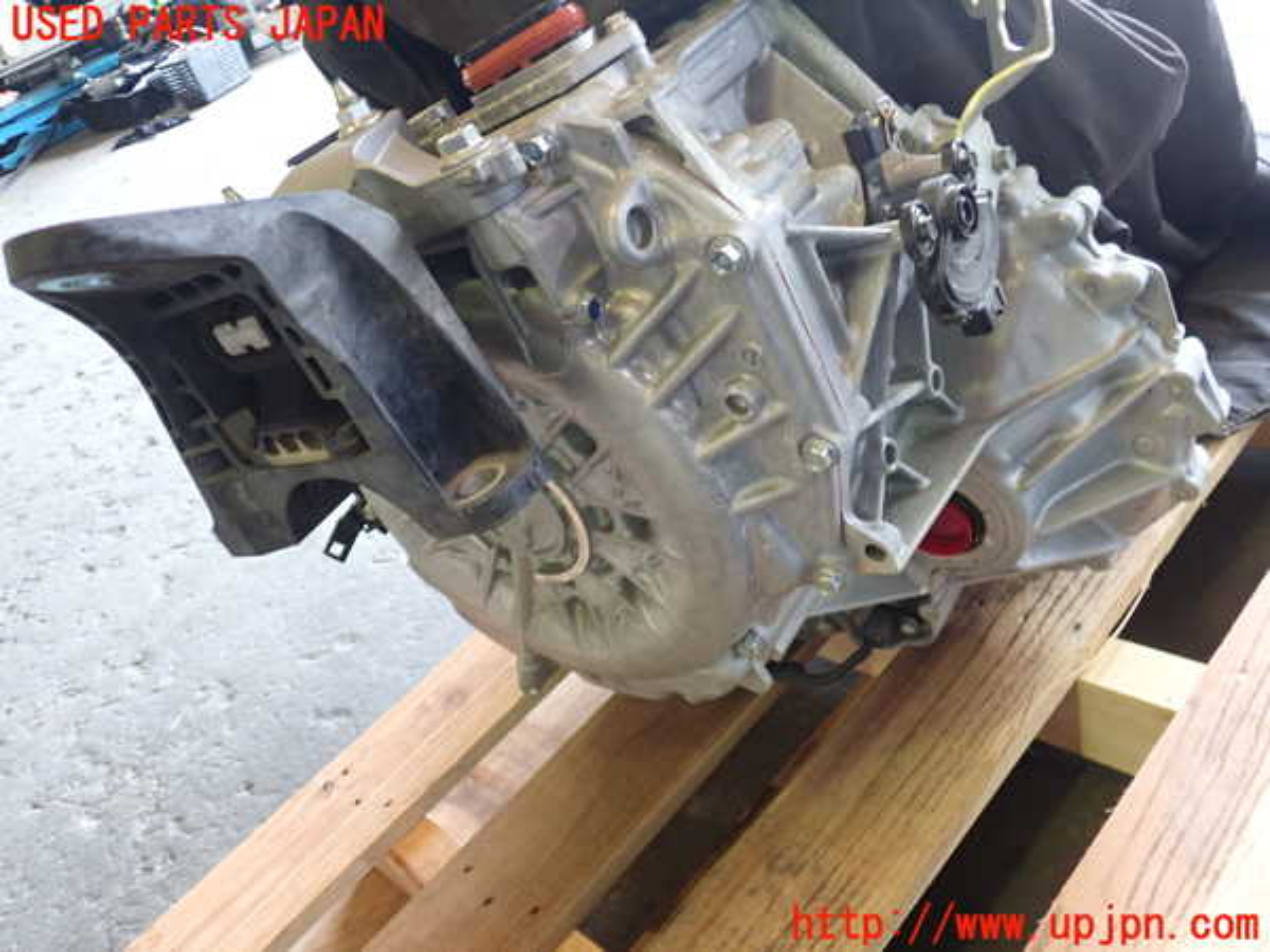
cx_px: 635
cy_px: 476
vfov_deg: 46.8
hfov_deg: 60.0
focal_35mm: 30
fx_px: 1101
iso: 320
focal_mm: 5.4
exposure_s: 1/30
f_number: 2.3
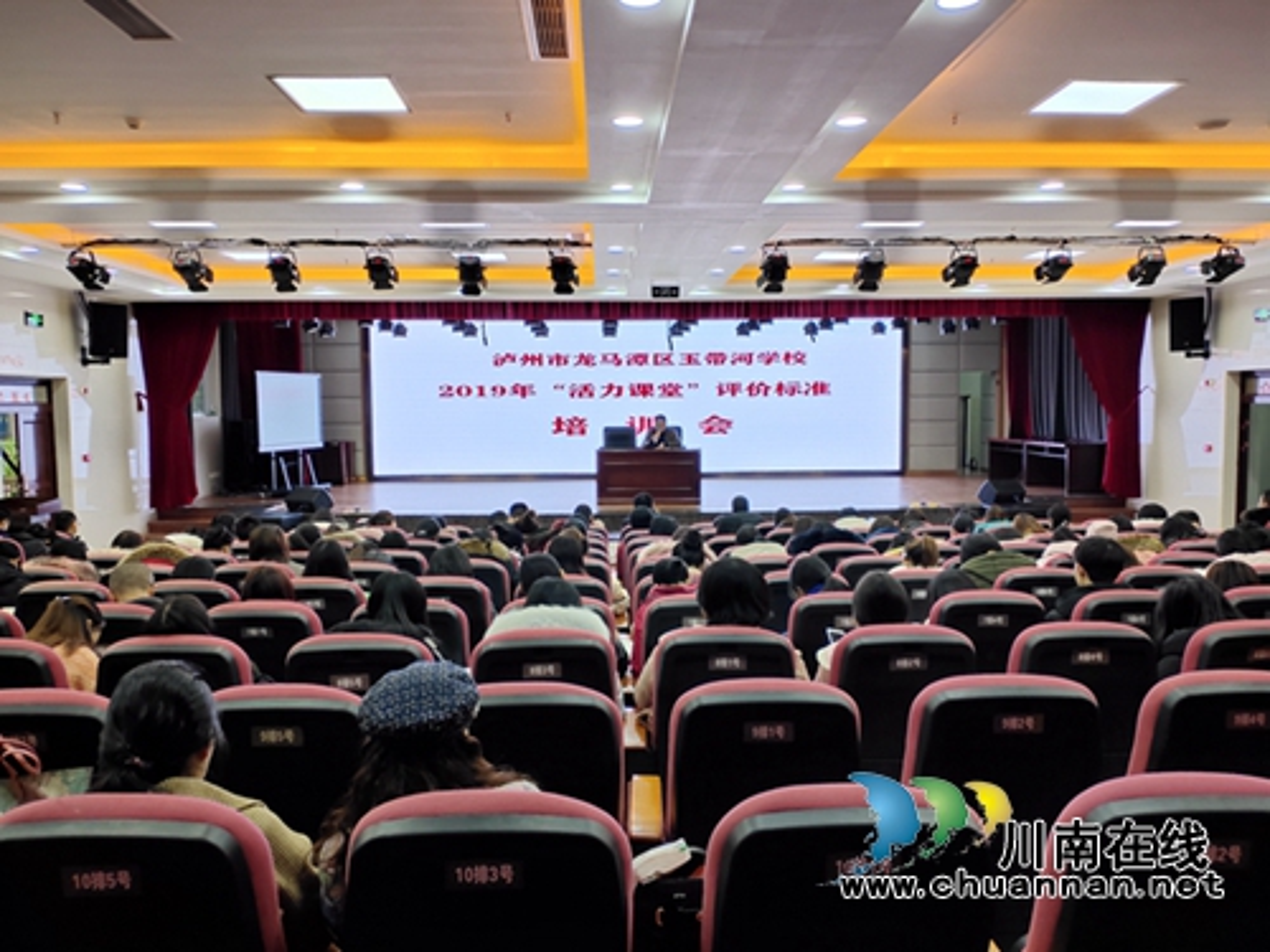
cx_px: 635
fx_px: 991
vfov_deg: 51.4
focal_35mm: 27
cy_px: 476
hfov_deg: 65.3
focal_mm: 4.05
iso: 263
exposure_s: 1/33
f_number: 1.78
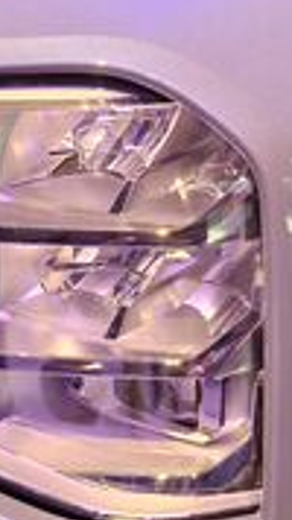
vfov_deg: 27.4
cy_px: 193
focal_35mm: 77
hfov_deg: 15.7
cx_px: 158
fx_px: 1061
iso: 320
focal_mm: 5.54
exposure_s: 1/100
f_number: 1.8
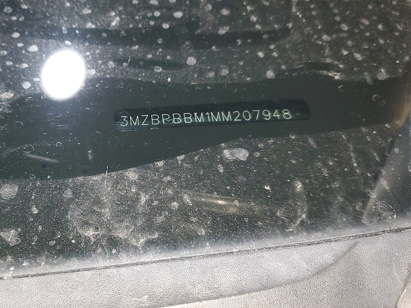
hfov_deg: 48.4
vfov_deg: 37.7
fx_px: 451
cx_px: 149
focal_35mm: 38
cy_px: 141
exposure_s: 1/60.2
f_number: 1.5
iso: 289
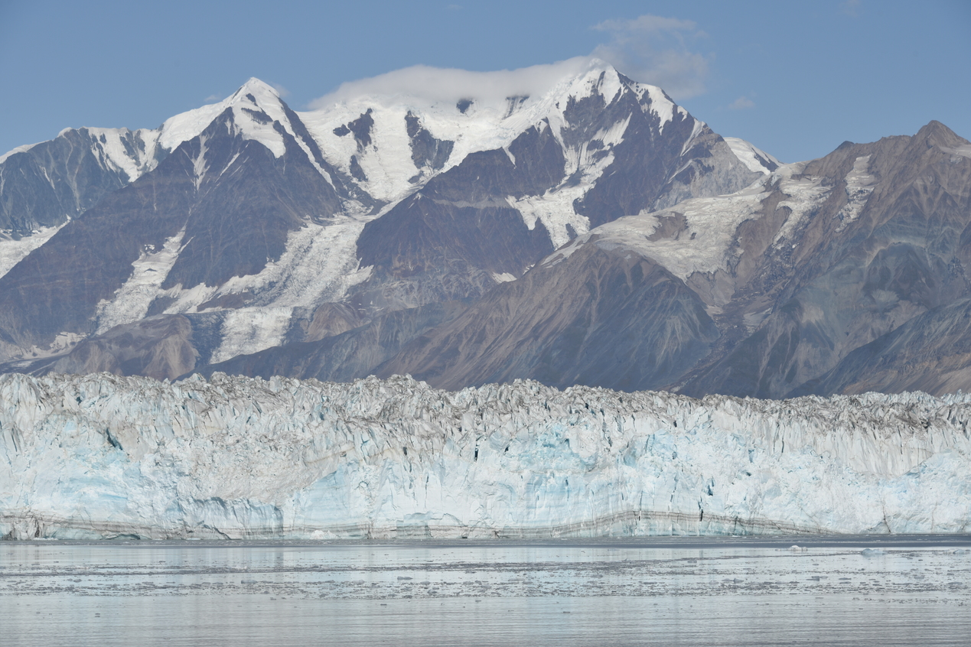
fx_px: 3048
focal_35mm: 113
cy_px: 323
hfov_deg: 18.1
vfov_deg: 12.1
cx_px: 484
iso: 100
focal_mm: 112
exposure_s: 1/500
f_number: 11
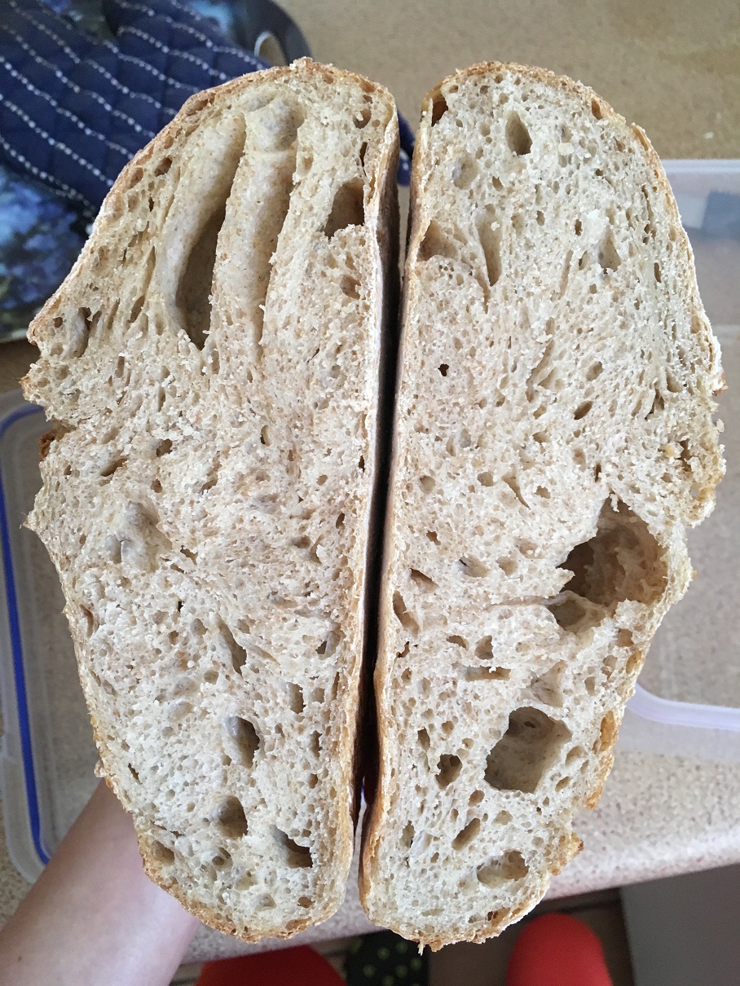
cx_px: 370
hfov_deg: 48.2
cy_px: 493
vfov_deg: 61.6
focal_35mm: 29
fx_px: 826
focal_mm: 4.15
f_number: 2.2
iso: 100
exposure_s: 1/20
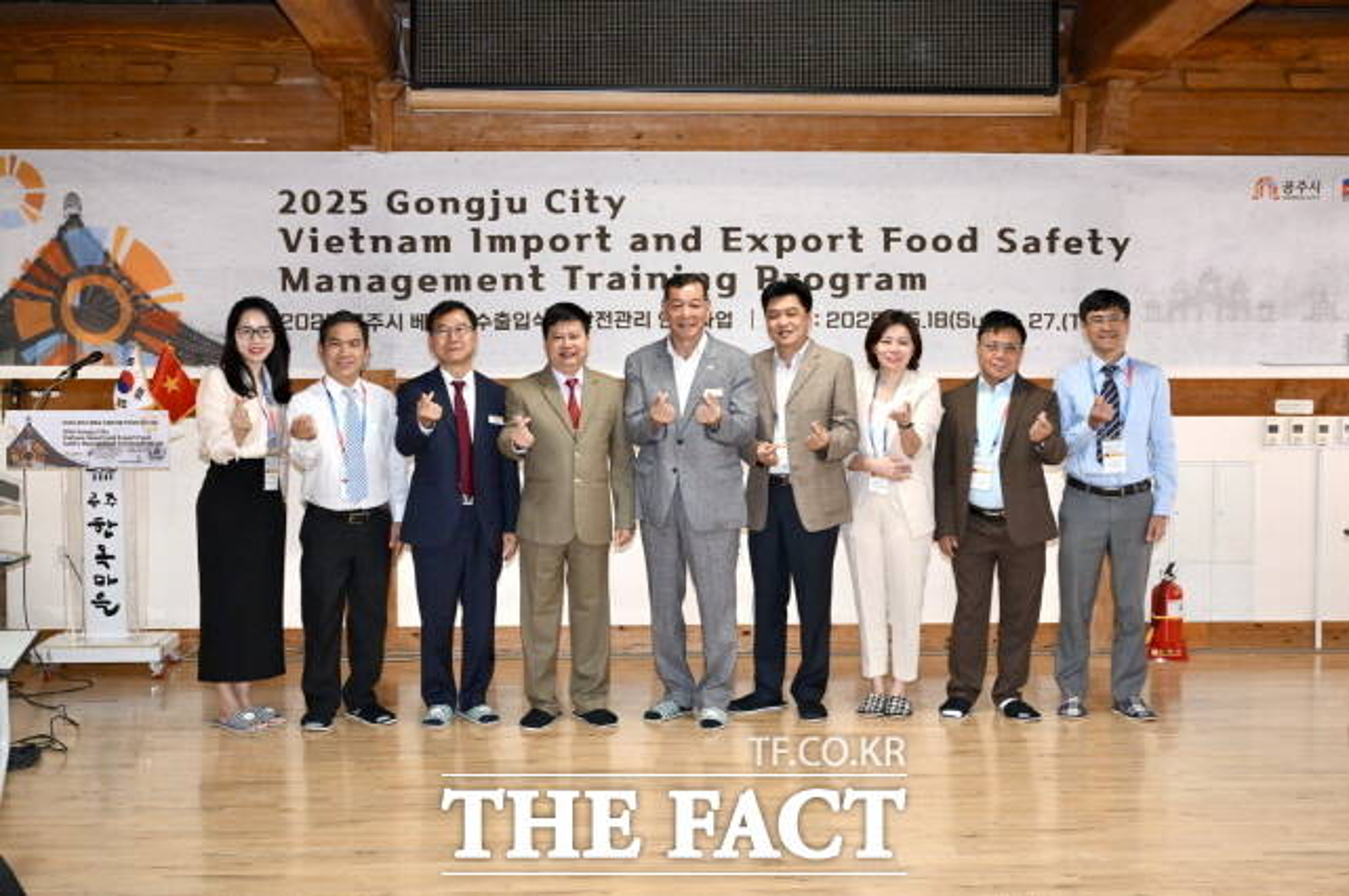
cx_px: 674
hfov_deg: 47.4
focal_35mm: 41
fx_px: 1535
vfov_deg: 32.6
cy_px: 448
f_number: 4
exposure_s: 1/250
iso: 2000
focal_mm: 41
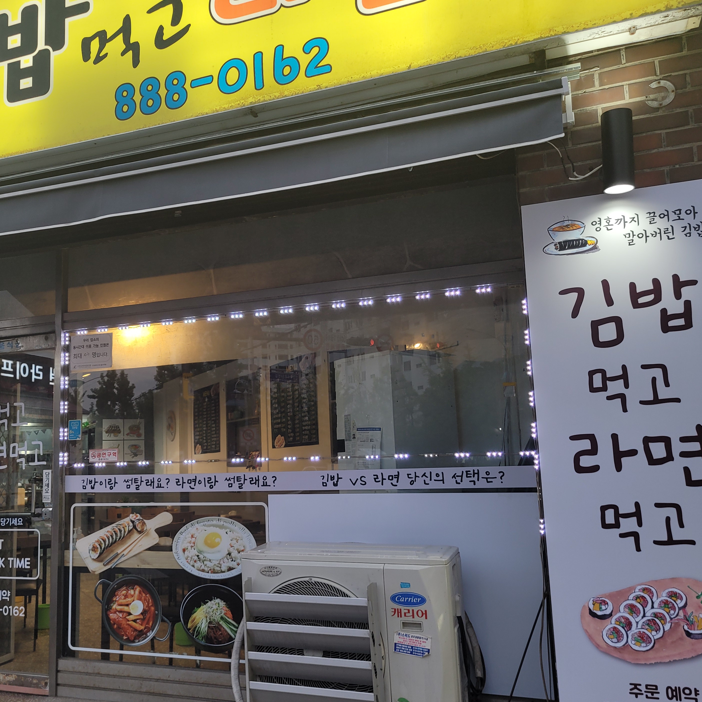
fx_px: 757
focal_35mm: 33
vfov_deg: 49.7
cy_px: 360
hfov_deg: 49.2
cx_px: 260
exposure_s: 1/120
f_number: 1.8
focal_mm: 5.4
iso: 64
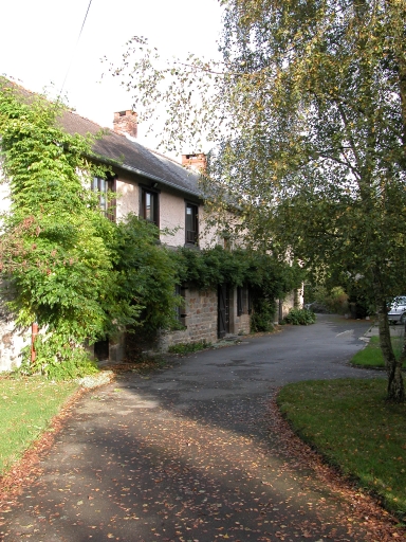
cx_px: 203
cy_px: 271
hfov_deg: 40.7
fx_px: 547
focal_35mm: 35
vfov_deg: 52.6
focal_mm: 8.9
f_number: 4
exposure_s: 1/116
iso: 100
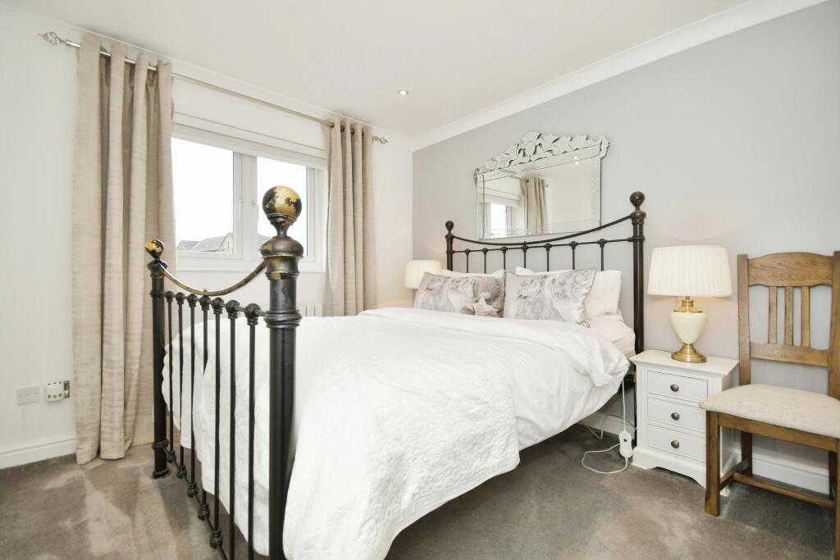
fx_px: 350
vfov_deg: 77.3
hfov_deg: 100.4
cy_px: 280
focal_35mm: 15
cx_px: 420
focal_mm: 10
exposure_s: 1/60
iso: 400
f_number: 8
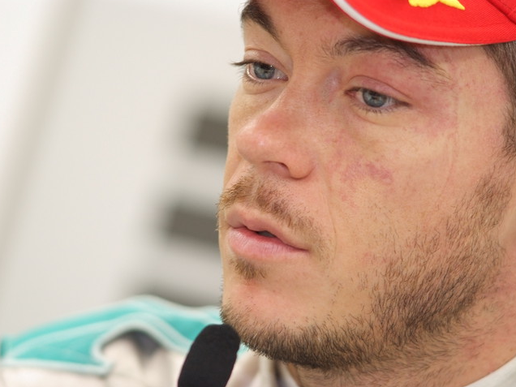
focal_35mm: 294
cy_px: 193
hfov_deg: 6.7
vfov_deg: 5.1
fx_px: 4382
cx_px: 245
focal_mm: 180
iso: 800
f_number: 2.8
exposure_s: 1/125
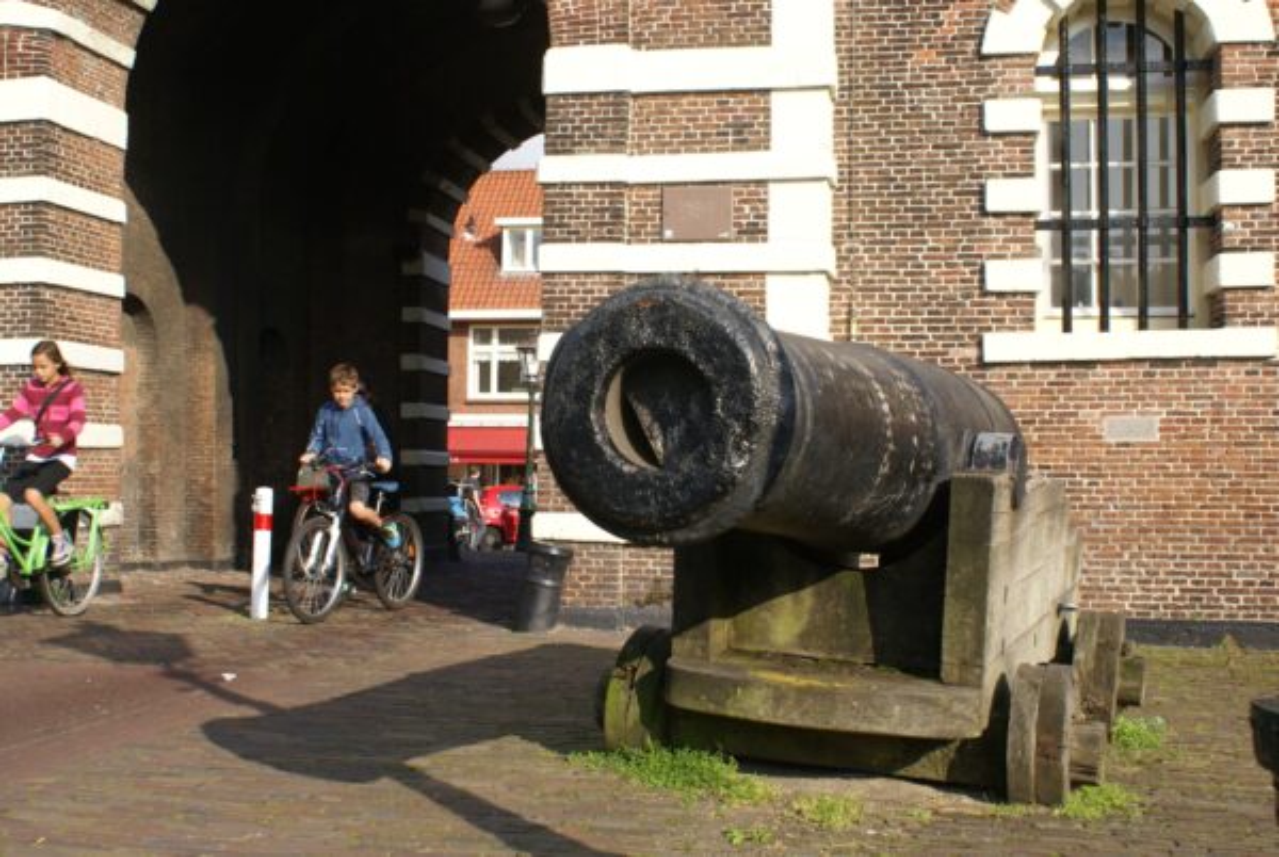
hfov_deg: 49.5
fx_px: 1388
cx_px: 640
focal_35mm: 39
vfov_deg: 34.3
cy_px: 428
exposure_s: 1/125
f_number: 9
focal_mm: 26
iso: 100
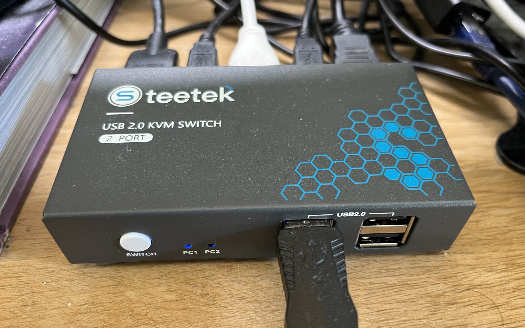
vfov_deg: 44.5
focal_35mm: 28
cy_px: 173
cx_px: 263
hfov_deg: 66.5
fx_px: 401
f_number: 1.6
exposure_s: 1/44
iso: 500
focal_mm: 5.1
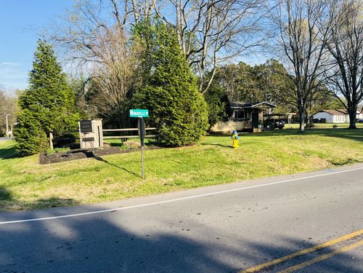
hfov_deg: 67.3
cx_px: 182
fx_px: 273
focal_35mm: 26
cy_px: 136
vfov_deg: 53.1
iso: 50
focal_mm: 5.7
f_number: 1.5
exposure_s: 1/1669
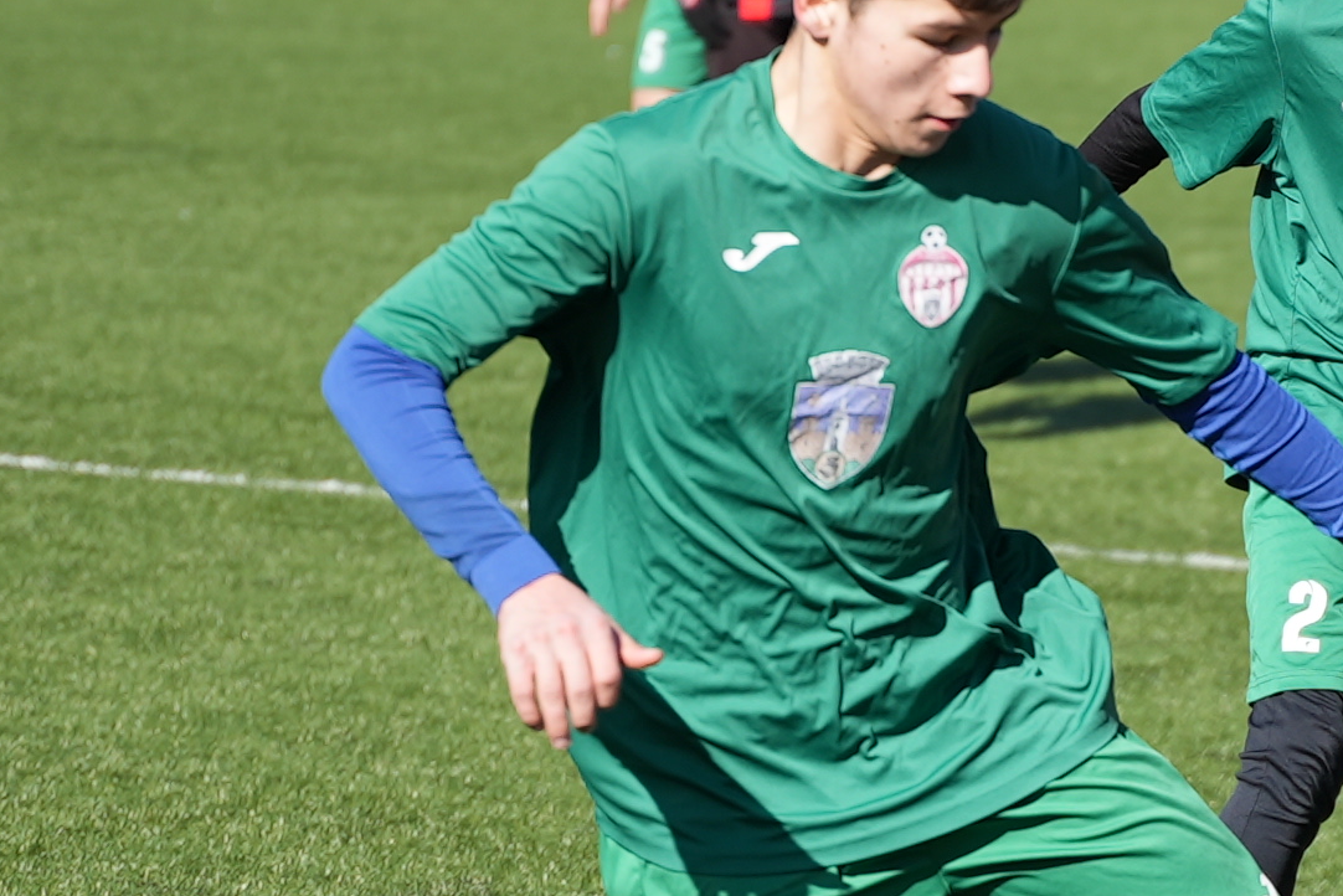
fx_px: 10970
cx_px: 1187
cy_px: 809
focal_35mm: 294
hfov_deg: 7.0
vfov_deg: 4.7
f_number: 2.8
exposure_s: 1/1000
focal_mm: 75
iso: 80
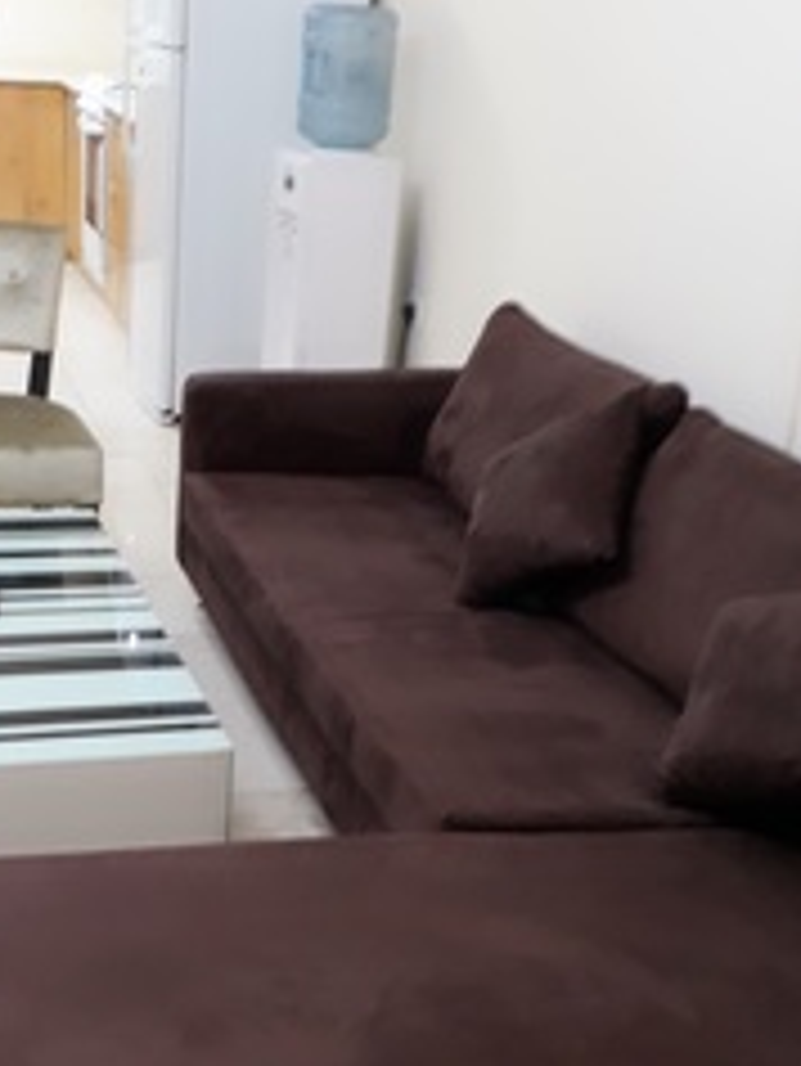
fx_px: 1603
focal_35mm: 52
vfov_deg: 36.6
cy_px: 663
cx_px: 205
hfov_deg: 27.7
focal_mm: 3.6
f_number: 1.9
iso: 250
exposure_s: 1/17
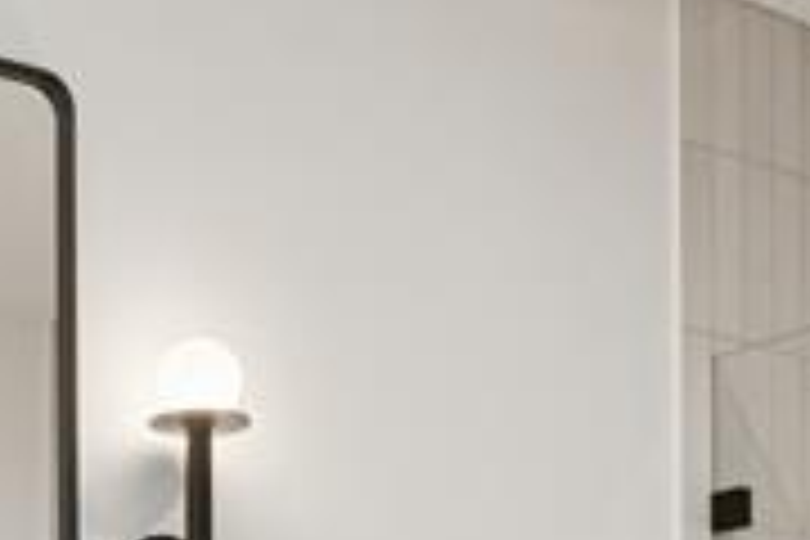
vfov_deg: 15.2
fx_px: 1800
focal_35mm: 80
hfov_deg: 24.5
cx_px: 50
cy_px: 907
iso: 200
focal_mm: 12
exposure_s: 1/13
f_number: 9
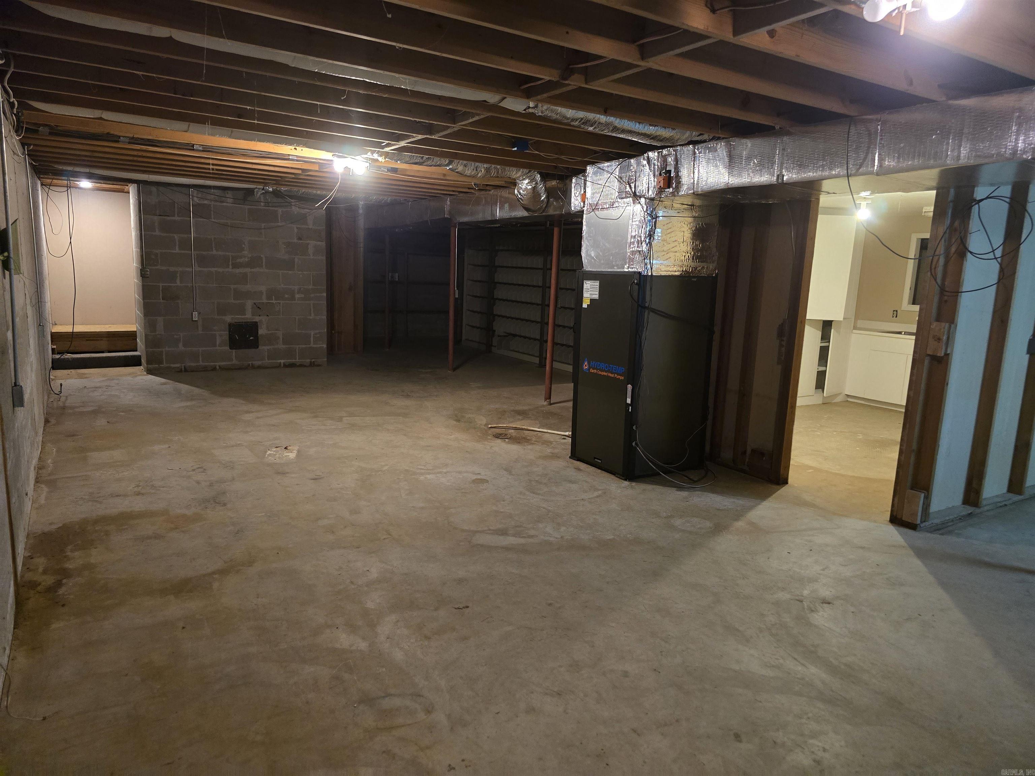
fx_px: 688
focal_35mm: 23
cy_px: 388
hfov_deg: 73.9
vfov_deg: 58.9
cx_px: 518
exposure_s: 1/60
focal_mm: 6.3
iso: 1250
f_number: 1.7
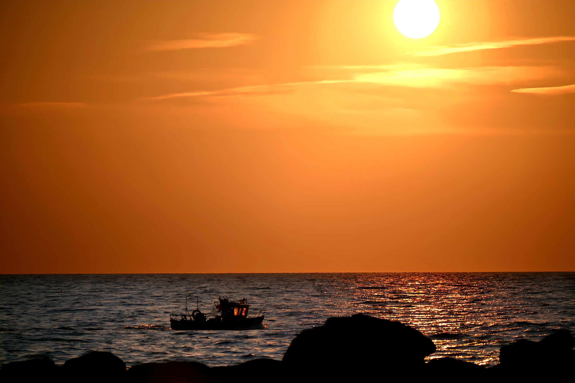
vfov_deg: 4.6
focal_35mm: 300
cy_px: 192
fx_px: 4791
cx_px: 288
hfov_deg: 6.9
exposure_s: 1/2000
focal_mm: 300
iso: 100
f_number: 6.3
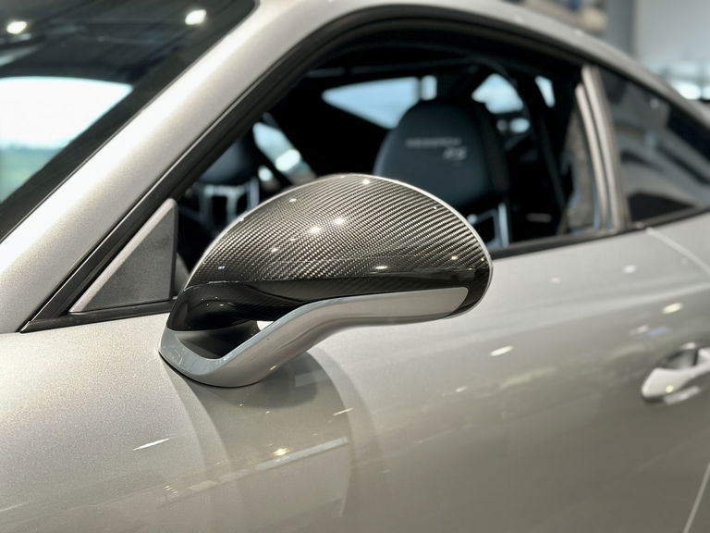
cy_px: 266
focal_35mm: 48
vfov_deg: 30.3
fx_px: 985
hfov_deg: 39.7
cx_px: 355
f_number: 1.78
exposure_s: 1/50
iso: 125
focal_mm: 6.86
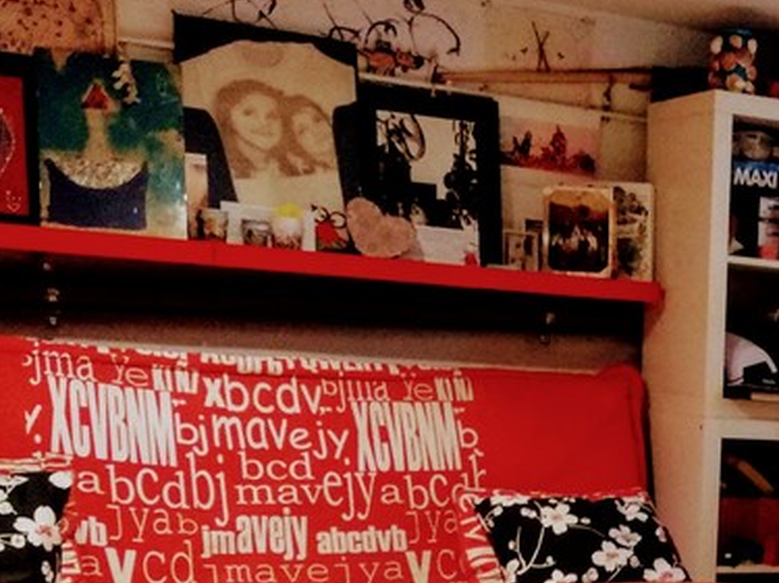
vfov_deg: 19.3
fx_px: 1597
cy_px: 732
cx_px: 885
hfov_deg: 25.2
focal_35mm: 71
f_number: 2.2
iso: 1000
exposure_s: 1/17
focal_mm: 3.81
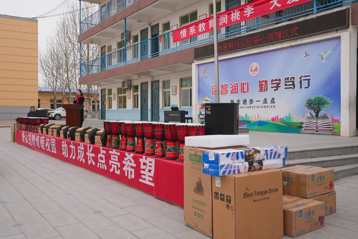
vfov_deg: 38.4
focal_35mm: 34
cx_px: 179
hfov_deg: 55.1
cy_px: 120
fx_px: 343
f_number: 4
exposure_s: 1/640
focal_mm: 34.5
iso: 160
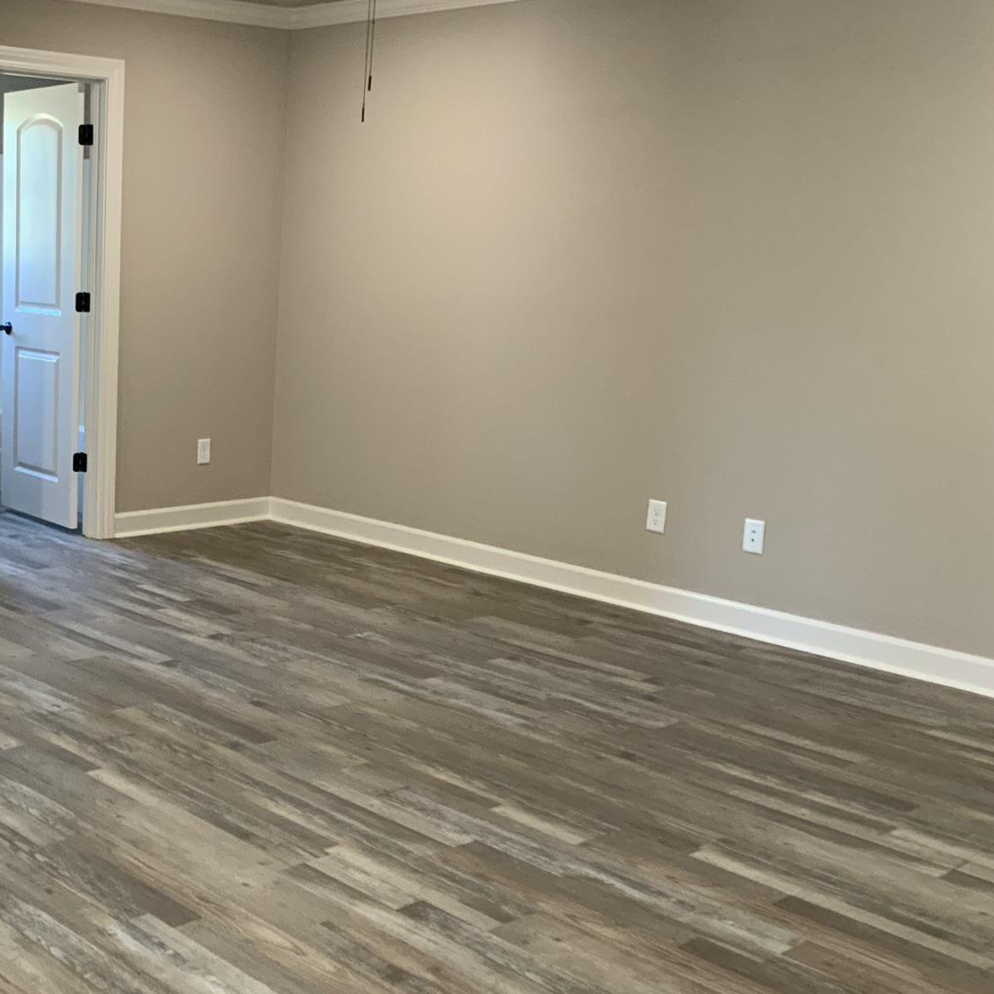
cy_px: 503
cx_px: 125
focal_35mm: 47
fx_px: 1527
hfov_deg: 34.3
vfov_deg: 36.1
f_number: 1.8
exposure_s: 1/60
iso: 200
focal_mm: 3
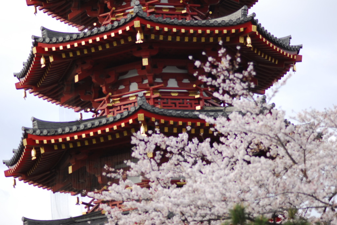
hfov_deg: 16.1
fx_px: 1195
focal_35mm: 128
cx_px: 168
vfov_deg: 10.8
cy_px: 112
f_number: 1.8
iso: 100
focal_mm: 85
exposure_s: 1/1000
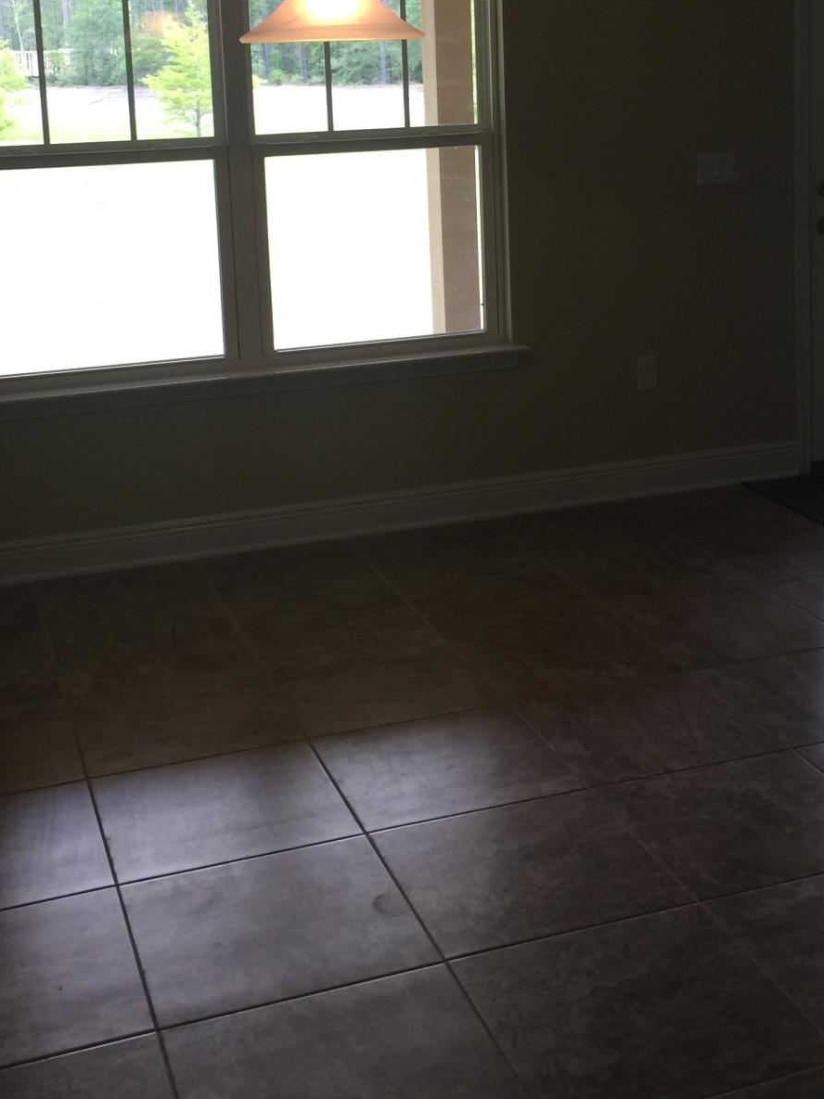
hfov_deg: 29.6
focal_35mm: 49
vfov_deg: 38.2
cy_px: 313
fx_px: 1555
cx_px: 472
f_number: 2.2
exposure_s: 1/40
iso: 32
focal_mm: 4.15
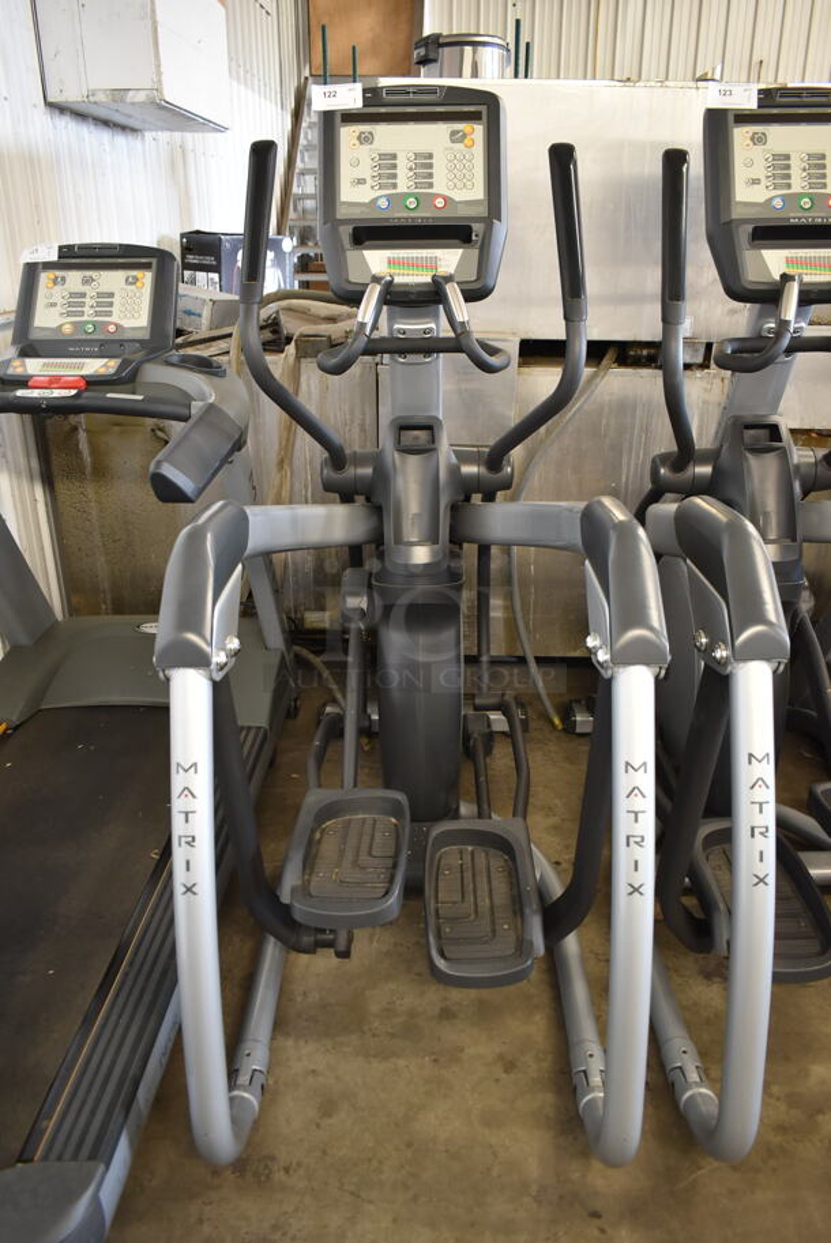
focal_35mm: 27
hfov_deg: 48.0
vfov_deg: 67.3
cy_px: 622
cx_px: 416
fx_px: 933
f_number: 3.5
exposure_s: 1/30
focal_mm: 18
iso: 720
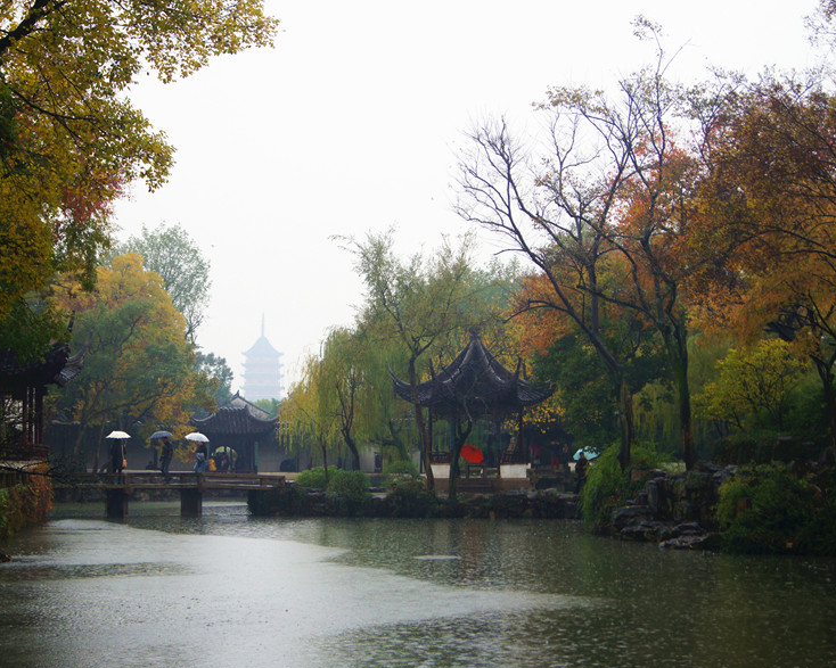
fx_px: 1919
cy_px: 339
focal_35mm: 78
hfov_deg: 24.6
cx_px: 367
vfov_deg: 19.8
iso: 100
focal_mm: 45
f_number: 5.6
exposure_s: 1/80
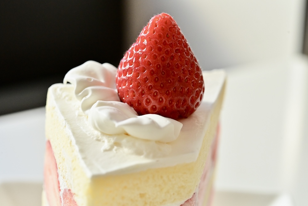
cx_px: 154
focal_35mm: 60
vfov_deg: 22.6
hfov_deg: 33.4
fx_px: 513
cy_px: 103
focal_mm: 60
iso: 4000
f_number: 7.1
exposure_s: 1/2000
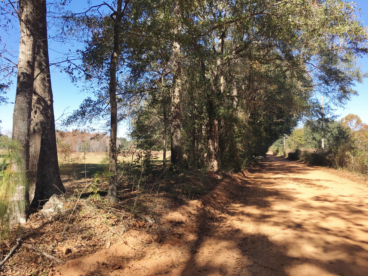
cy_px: 138
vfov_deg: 48.2
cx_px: 184
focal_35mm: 29
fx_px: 308
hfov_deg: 61.7
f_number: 2.2
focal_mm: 4.15
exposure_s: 1/663
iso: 25
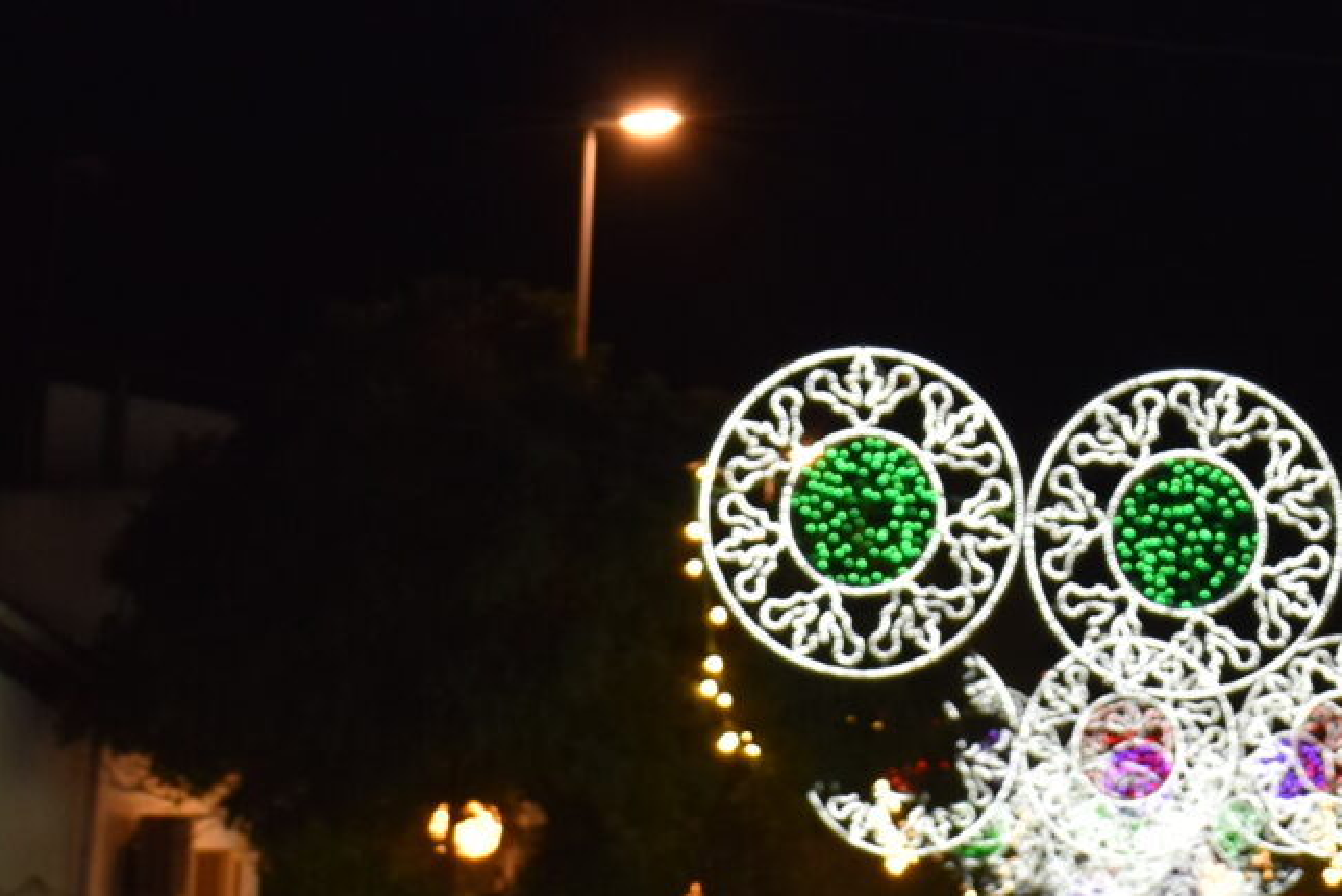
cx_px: 1365
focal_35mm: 143
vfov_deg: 9.2
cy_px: -739
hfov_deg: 14.1
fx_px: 5333
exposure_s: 1/60
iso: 450
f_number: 4
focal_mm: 24
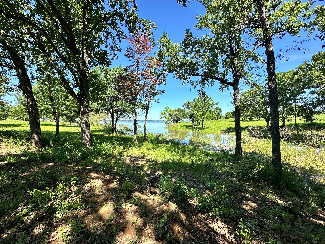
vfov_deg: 85.7
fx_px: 131
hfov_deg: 102.1
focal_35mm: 14
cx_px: 162
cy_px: 122
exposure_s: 1/1052
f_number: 2.2
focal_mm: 2.22
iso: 50
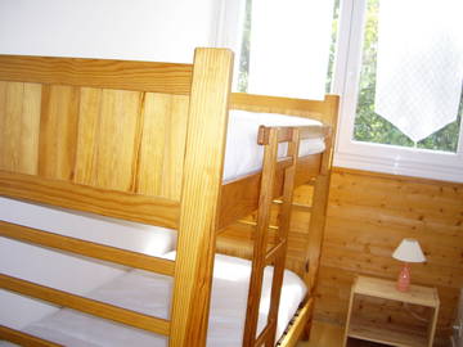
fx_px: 508
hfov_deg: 49.0
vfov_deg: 37.7
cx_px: 232
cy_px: 174
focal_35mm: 38
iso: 64
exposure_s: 1/50
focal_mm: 7.9
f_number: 2.8
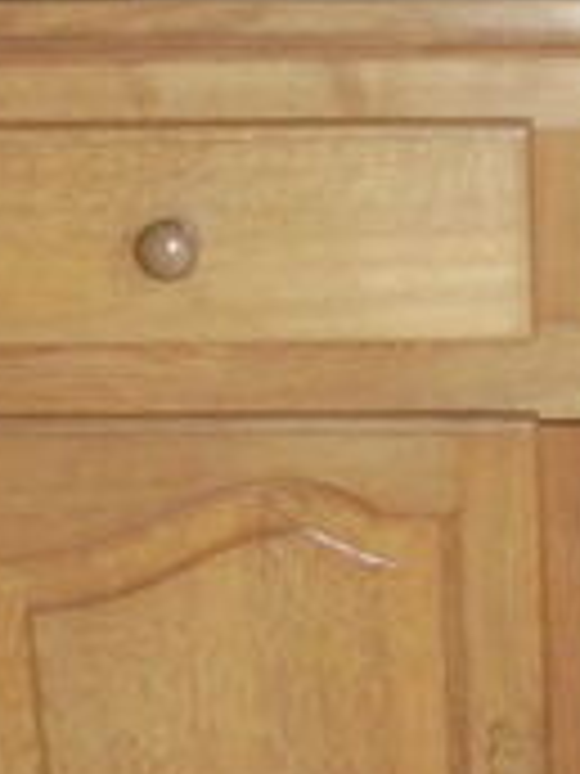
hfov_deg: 14.7
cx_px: 719
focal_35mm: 97
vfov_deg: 20.2
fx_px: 2167
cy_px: 369
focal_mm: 4.6
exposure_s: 1/30
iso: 400
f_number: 3.5
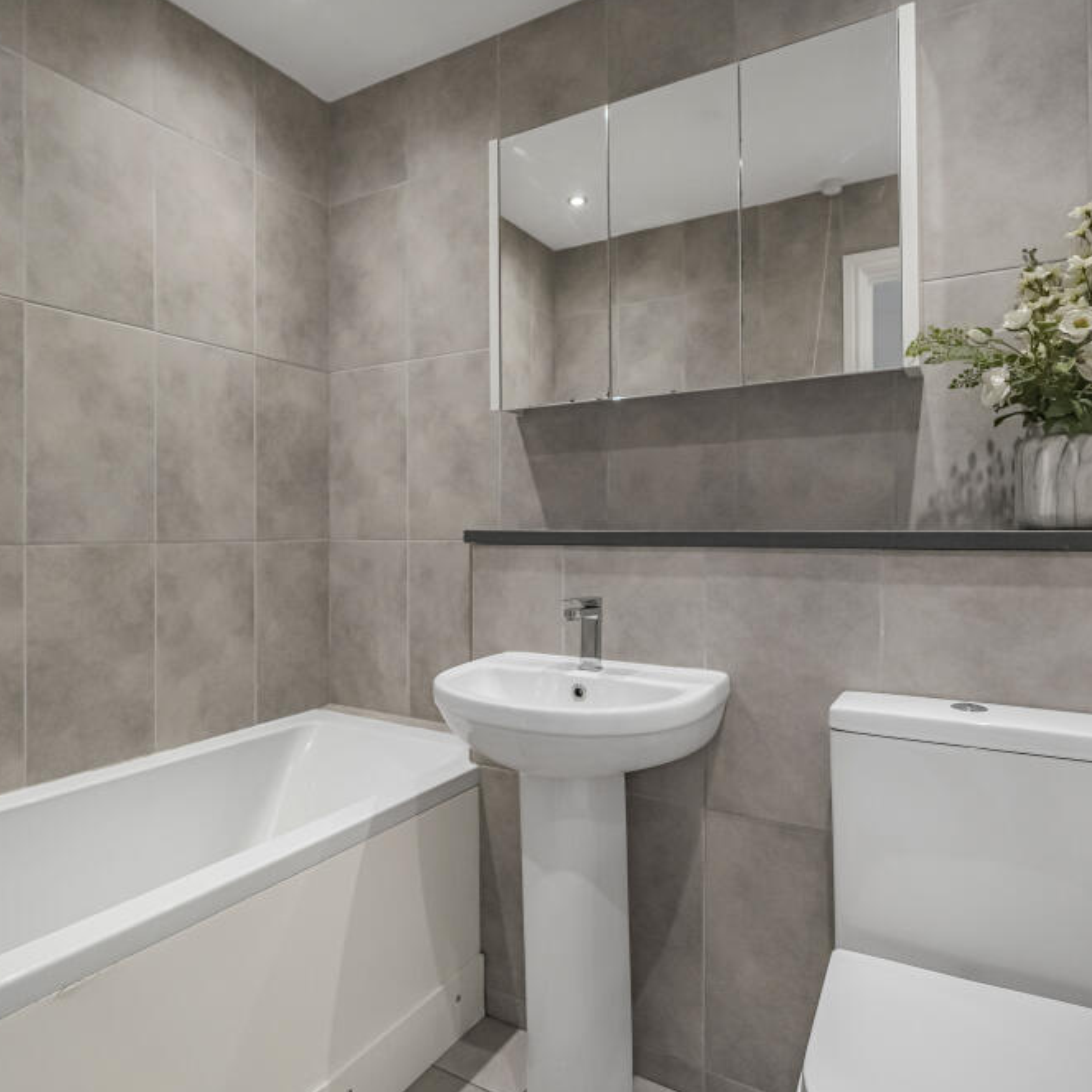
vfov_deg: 70.5
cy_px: 541
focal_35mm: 22
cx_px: 476
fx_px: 773
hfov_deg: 70.2
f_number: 6.3
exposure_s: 1/80
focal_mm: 16.5
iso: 1600
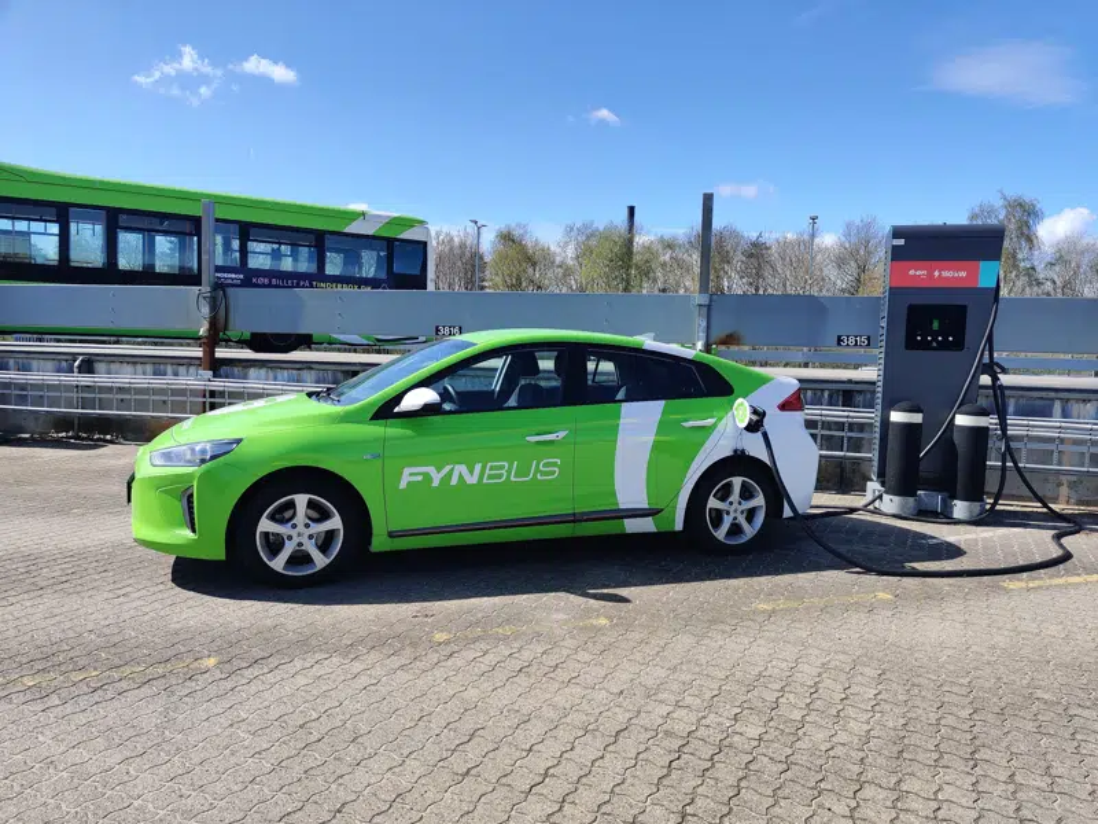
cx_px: 549
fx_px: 856
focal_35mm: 27
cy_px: 412
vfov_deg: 51.4
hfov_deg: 65.3
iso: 125
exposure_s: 1/1893
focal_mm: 4.75
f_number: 1.65
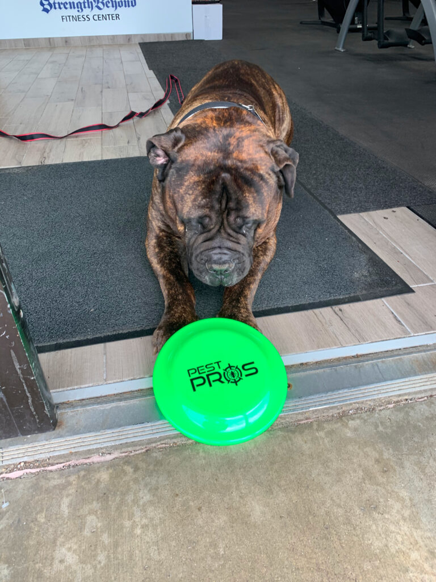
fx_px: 437
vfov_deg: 67.3
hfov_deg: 53.1
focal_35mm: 26
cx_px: 218
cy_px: 291
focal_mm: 4.25
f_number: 1.8
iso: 40
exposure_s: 1/120
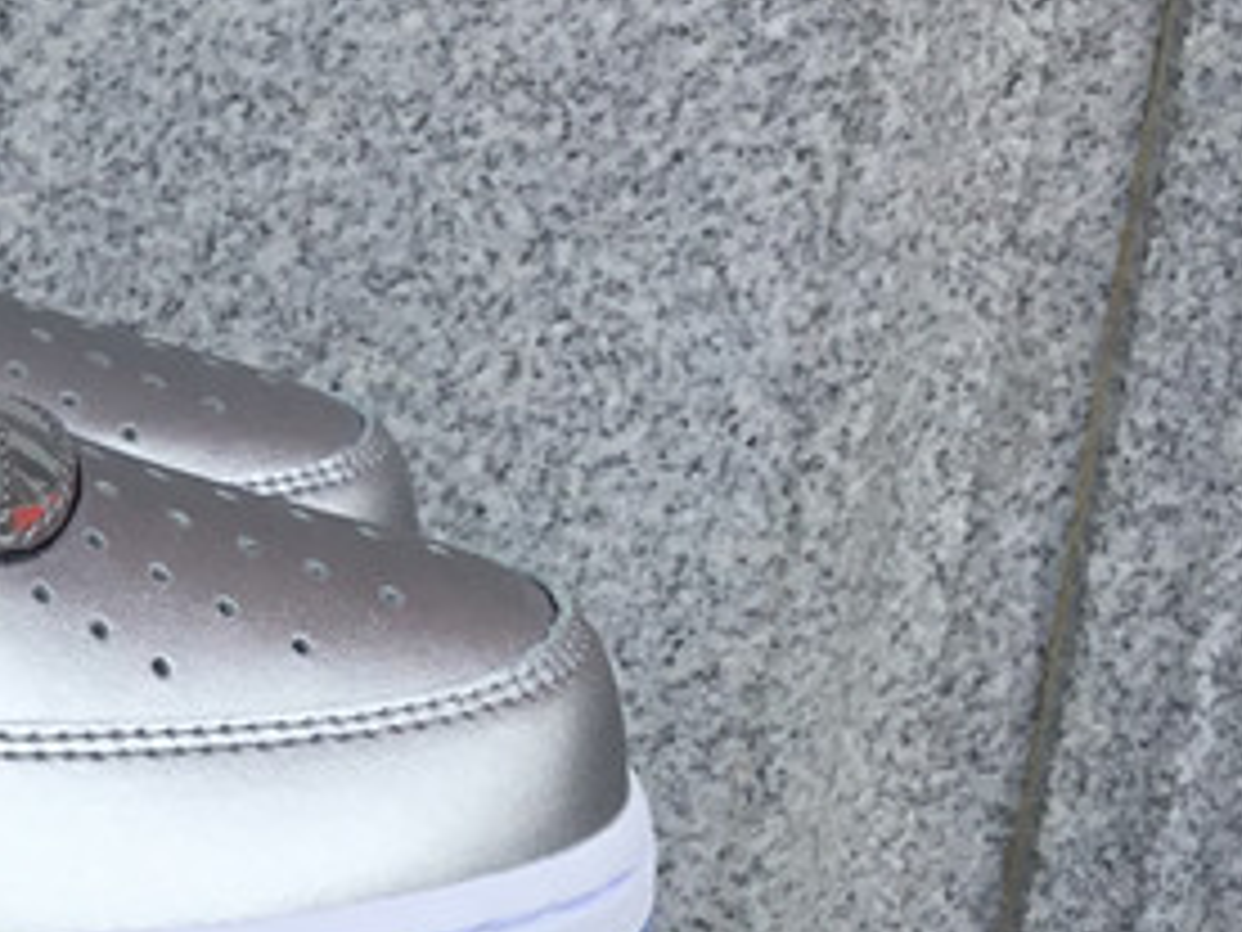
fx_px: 3624
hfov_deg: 17.3
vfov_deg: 14.4
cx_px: -680
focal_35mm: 101
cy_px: 961
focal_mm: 3.3
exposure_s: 1/485
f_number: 2.4
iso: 25
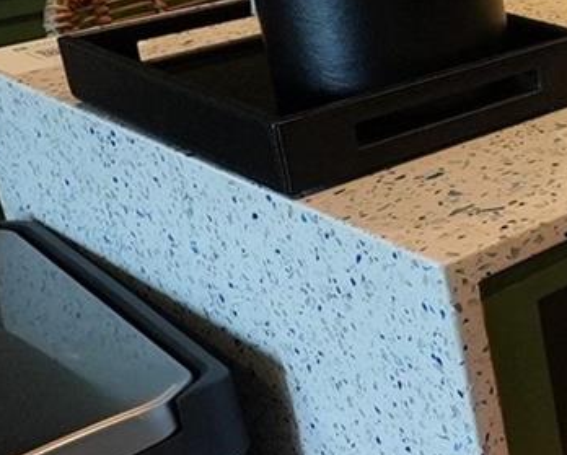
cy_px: 27
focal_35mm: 69
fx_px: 1159
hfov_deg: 18.8
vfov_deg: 21.6
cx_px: 1101
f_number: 3.5
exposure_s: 1/160
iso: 1250
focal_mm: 11
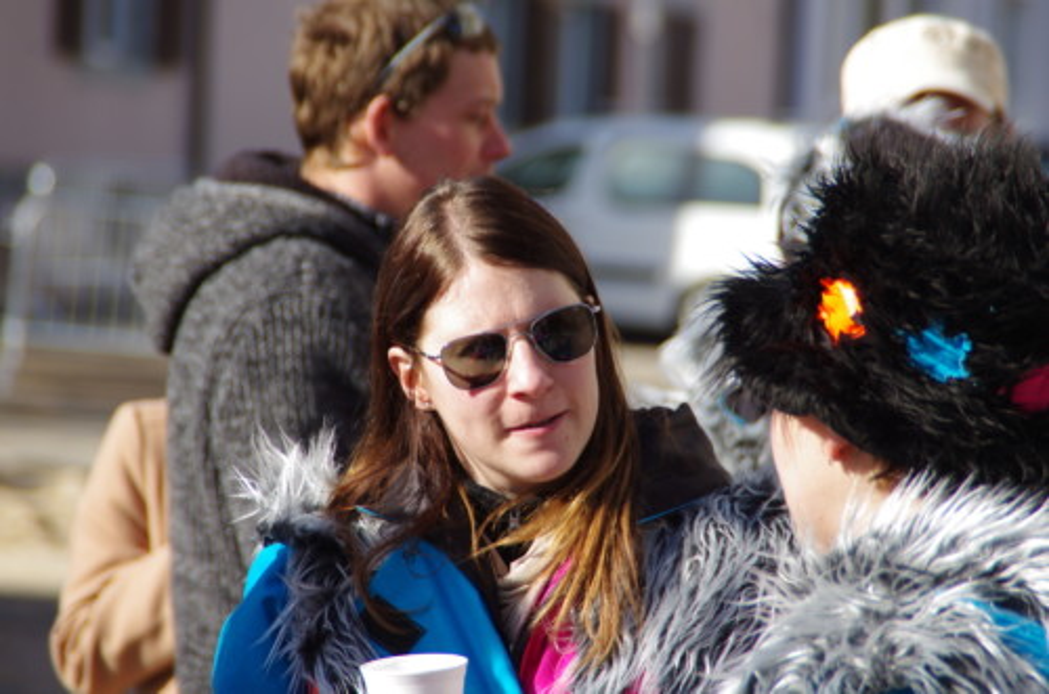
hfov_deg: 6.9
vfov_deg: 4.6
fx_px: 8722
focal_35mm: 300
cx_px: 524
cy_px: 347
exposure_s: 1/250
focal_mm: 200
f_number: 6.3
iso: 100
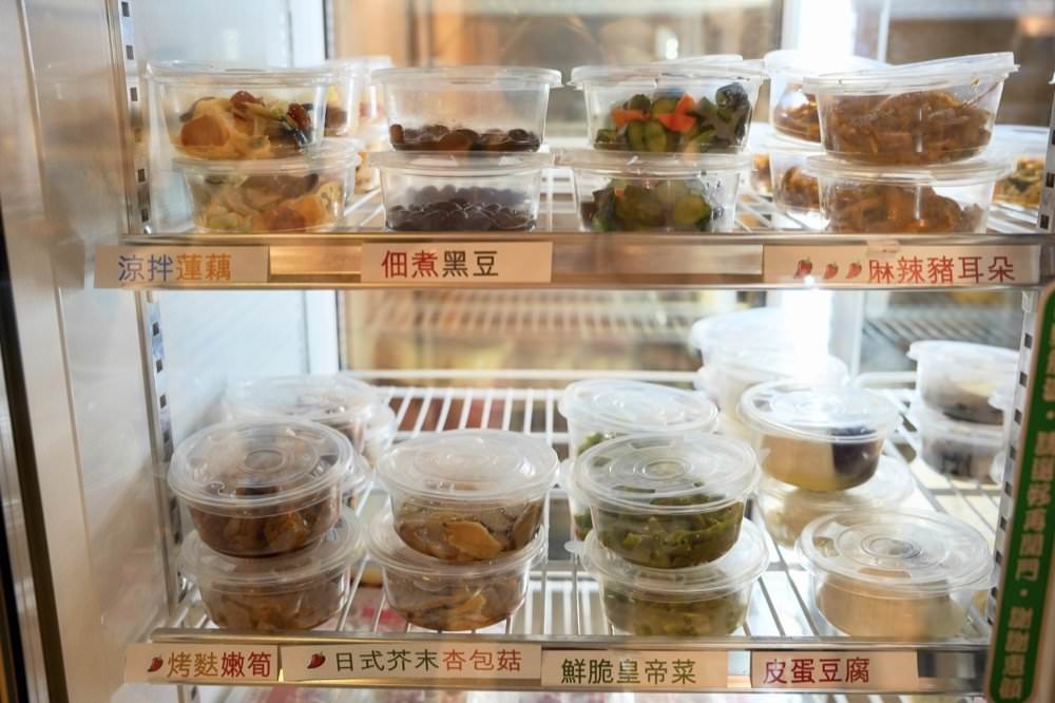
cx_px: 528
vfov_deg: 37.8
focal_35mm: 35
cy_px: 352
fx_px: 1025
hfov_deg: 54.5
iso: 640
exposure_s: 1/160
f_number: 4
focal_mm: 35
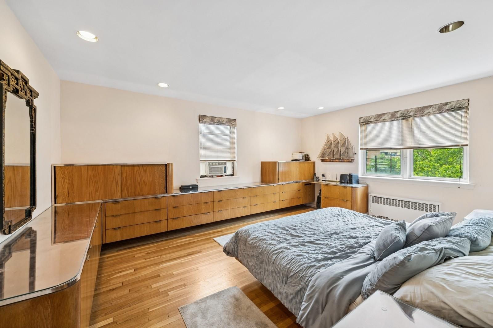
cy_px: 164
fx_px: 192
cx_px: 246
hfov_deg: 104.3
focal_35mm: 14
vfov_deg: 81.2
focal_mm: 14
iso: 400
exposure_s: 1/125
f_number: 8
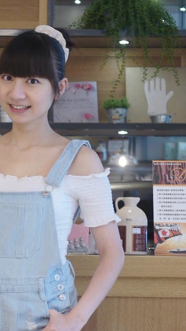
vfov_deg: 18.1
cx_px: -69
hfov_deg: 10.0
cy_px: 249
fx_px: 1036
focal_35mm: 118
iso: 160
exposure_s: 1/60
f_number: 1.7
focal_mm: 20
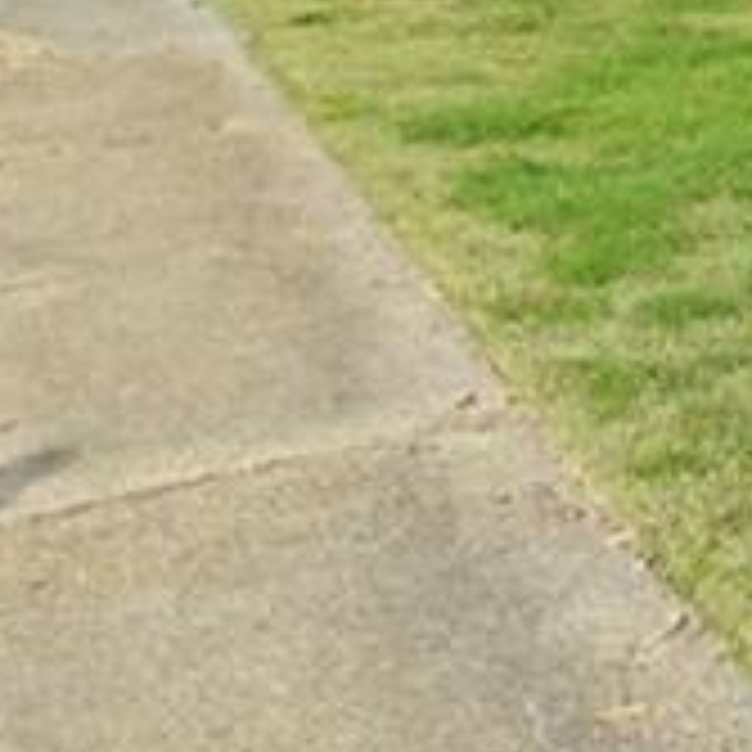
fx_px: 1917
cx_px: 1171
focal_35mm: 78
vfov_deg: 20.0
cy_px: -284
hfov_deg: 19.1
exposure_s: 1/400
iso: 200
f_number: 10
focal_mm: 10
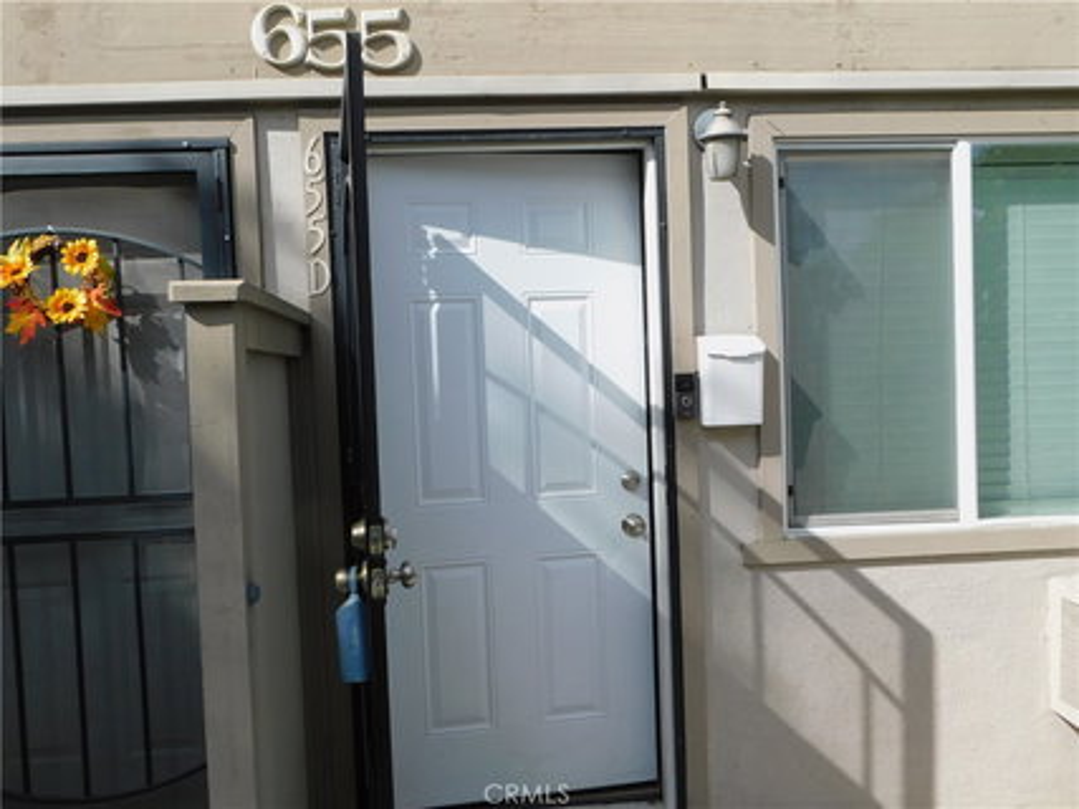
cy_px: 404
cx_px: 540
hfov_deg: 60.0
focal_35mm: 30
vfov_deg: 46.8
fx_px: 935
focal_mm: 5.3
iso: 125
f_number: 3.2
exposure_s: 1/1000
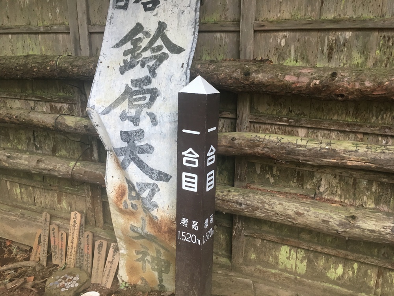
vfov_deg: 48.2
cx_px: 197
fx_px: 330
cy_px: 148
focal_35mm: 29
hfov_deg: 61.7
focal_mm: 4.15
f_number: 2.2
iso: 64
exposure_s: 1/30
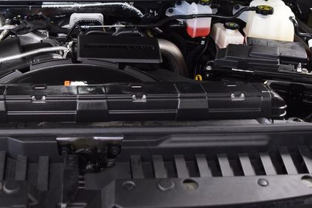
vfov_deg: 24.9
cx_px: 85
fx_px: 468
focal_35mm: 54
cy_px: 60
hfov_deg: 36.2
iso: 1600
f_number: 3.2
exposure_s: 1/60
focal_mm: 24
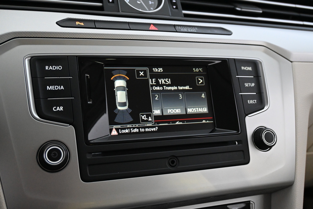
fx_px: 326
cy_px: 104
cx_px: 156
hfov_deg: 51.3
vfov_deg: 35.5
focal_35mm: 38
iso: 4500
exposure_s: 1/40
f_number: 4.2
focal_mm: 25
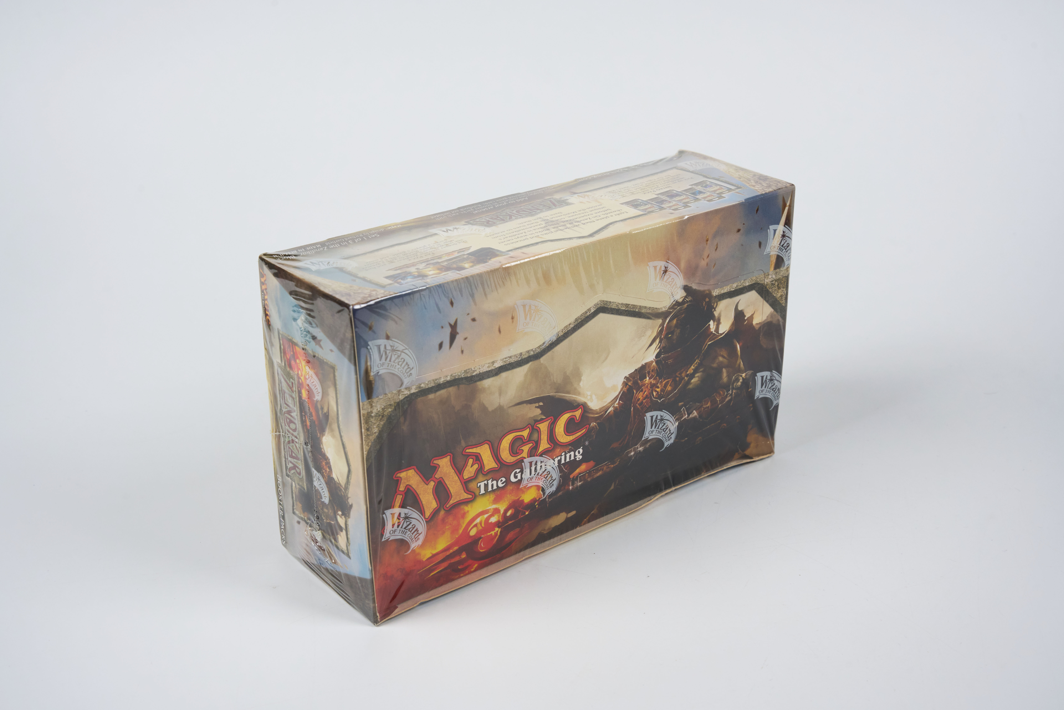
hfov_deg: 40.8
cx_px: 532
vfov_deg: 27.9
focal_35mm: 48
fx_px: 1430
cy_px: 355
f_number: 13
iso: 800
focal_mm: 48.4
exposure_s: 1/50
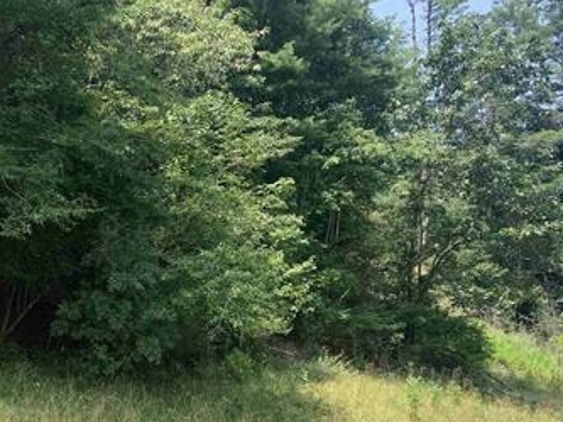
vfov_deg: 28.8
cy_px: 295
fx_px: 814
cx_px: 134
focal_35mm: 50
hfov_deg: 37.2
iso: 25
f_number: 1.8
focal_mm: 4.25
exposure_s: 1/635
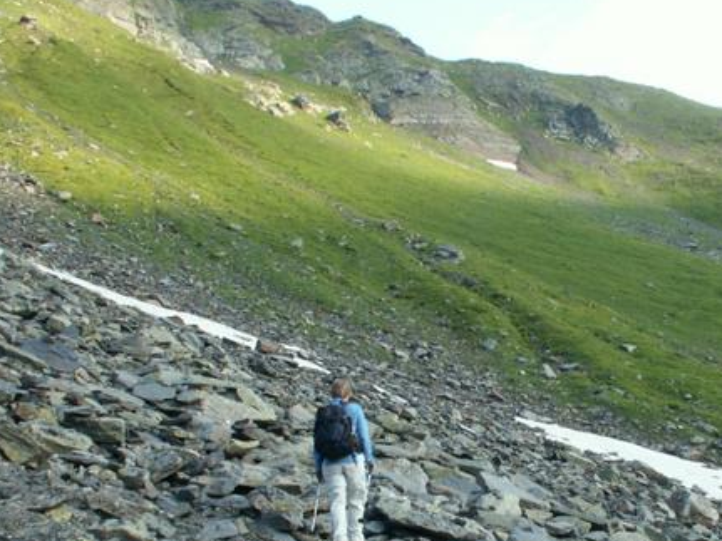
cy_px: 379
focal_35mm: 52
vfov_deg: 27.8
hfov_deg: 36.3
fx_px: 1084
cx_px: 503
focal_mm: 5.86
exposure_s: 1/25
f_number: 7.1
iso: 50
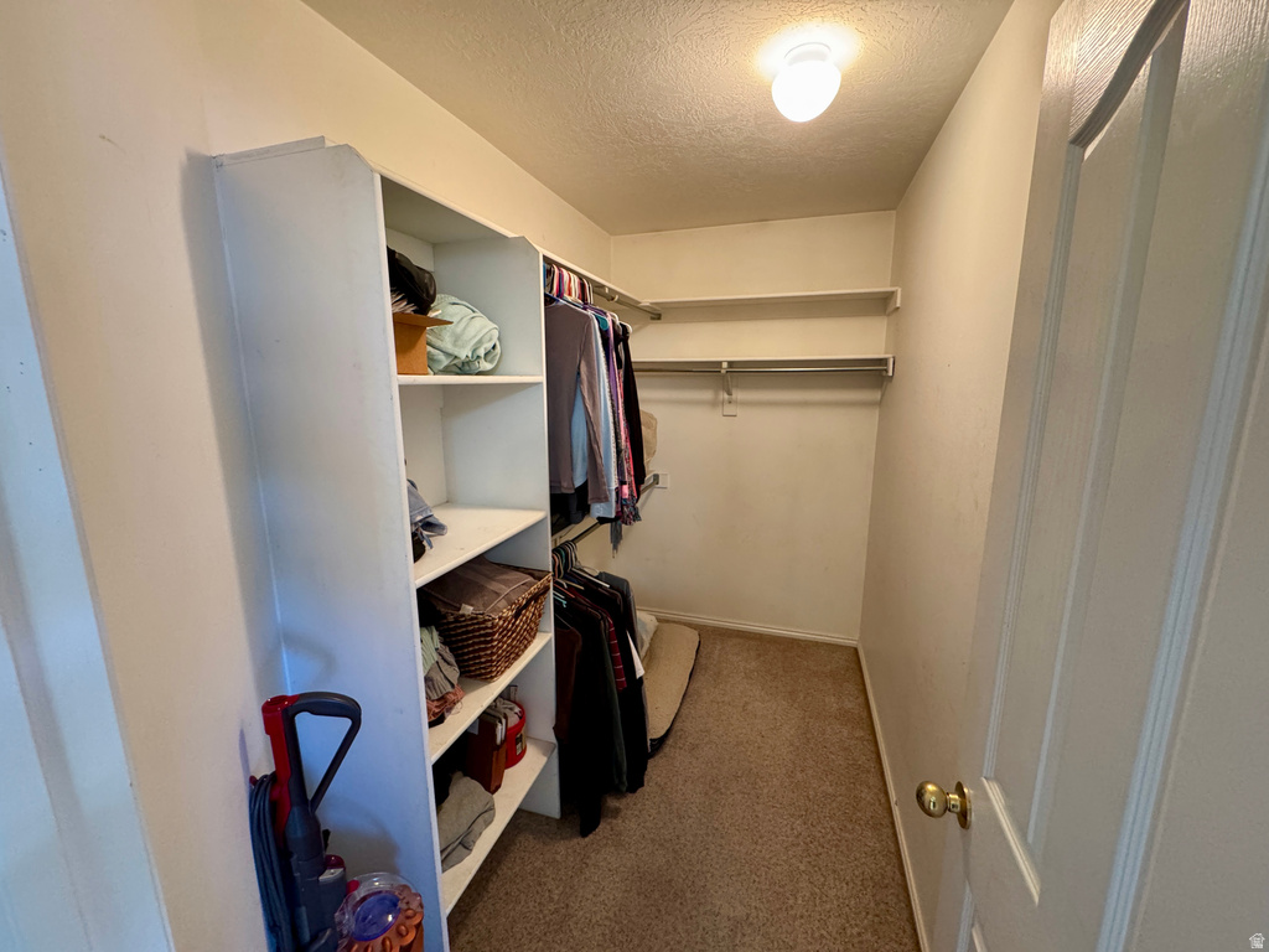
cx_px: 634
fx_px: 513
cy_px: 476
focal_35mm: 14
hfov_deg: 102.1
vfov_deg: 85.7
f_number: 2.2
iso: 500
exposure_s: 1/60
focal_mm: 2.22
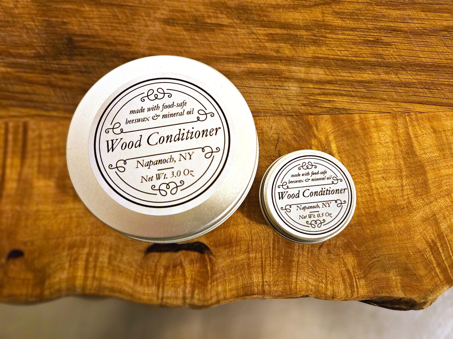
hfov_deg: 73.9
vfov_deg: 58.9
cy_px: 170
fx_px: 301
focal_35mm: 23
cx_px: 226
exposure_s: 1/40
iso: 500
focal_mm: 5.4
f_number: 1.8
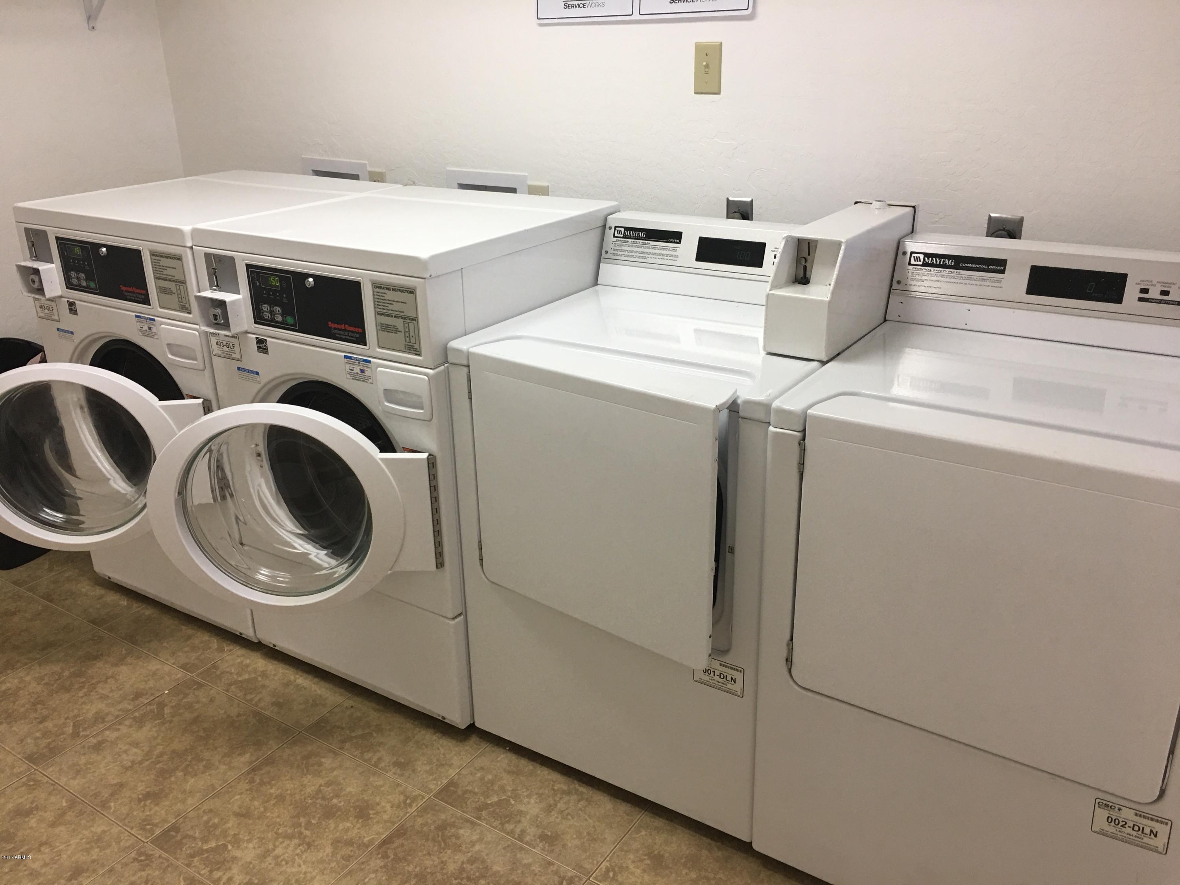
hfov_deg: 61.7
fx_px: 989
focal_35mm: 29
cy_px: 442
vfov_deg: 48.2
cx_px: 590
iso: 40
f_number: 2.2
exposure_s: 1/30
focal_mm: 4.15
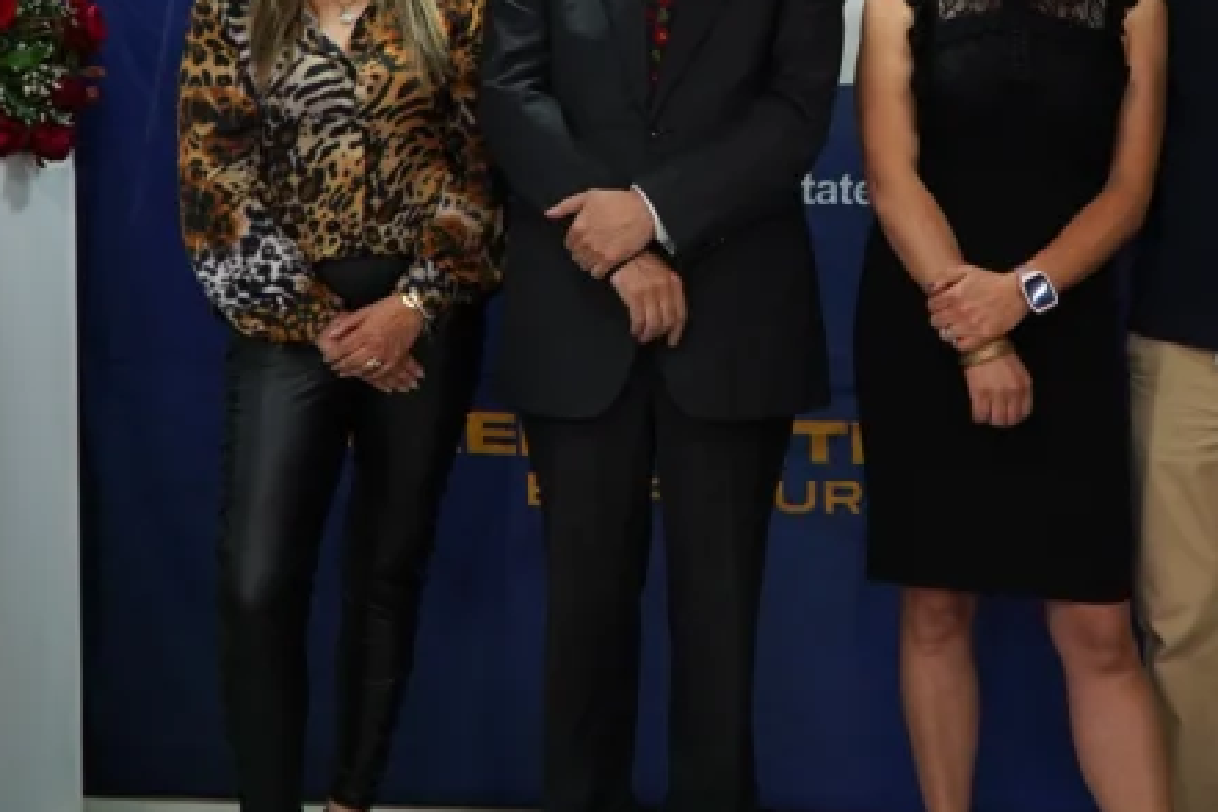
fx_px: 1590
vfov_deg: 27.8
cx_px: 782
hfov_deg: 41.5
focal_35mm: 47
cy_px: 116
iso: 800
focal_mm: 18
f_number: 4.5
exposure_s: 1/100
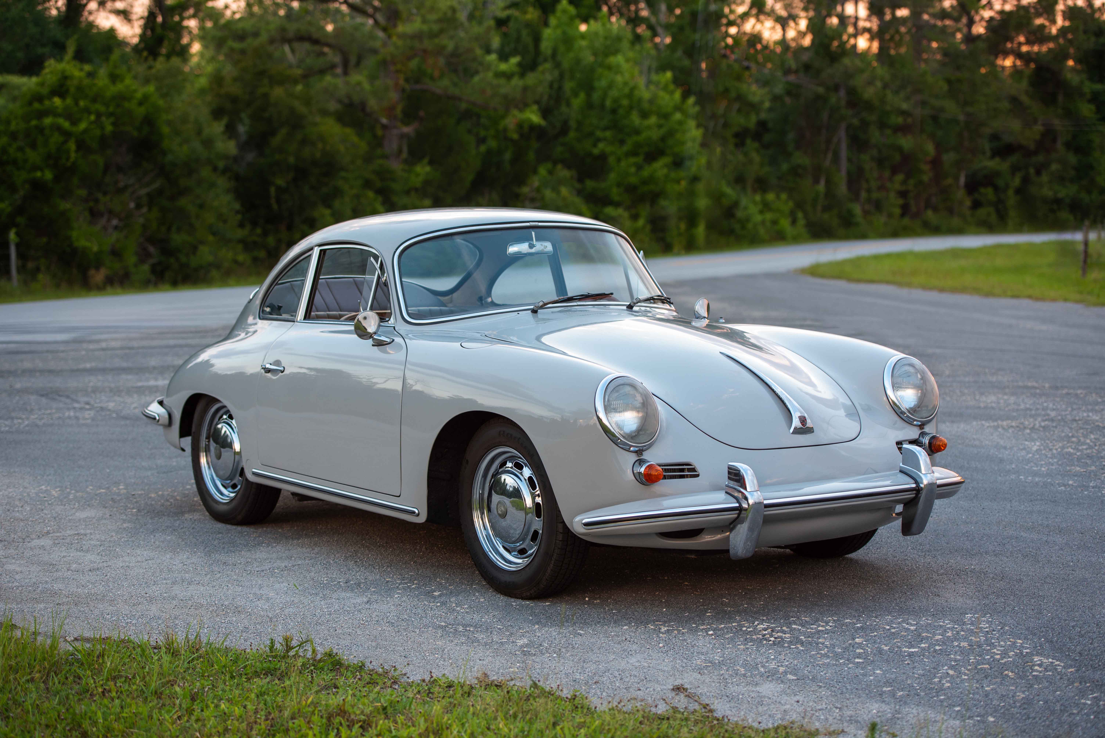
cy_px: 369
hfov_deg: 28.8
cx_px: 552
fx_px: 2149
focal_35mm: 70
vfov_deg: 19.5
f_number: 3.5
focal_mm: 70
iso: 160
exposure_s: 1/60
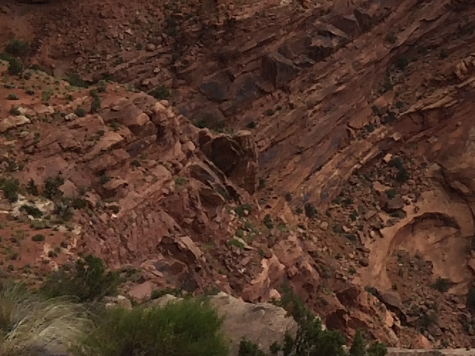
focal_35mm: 71
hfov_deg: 25.7
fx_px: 974
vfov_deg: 19.8
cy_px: -39
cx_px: 496
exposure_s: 1/2353
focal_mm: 4.15
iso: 32
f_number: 2.2
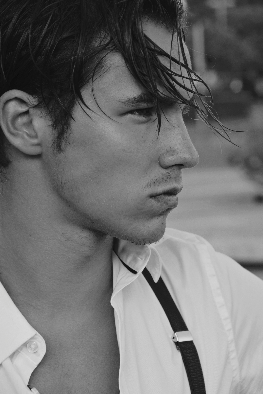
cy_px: 197
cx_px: 132
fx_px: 1726
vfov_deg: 13.0
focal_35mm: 158
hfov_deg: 8.7
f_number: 8
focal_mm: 105
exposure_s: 1/250
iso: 400
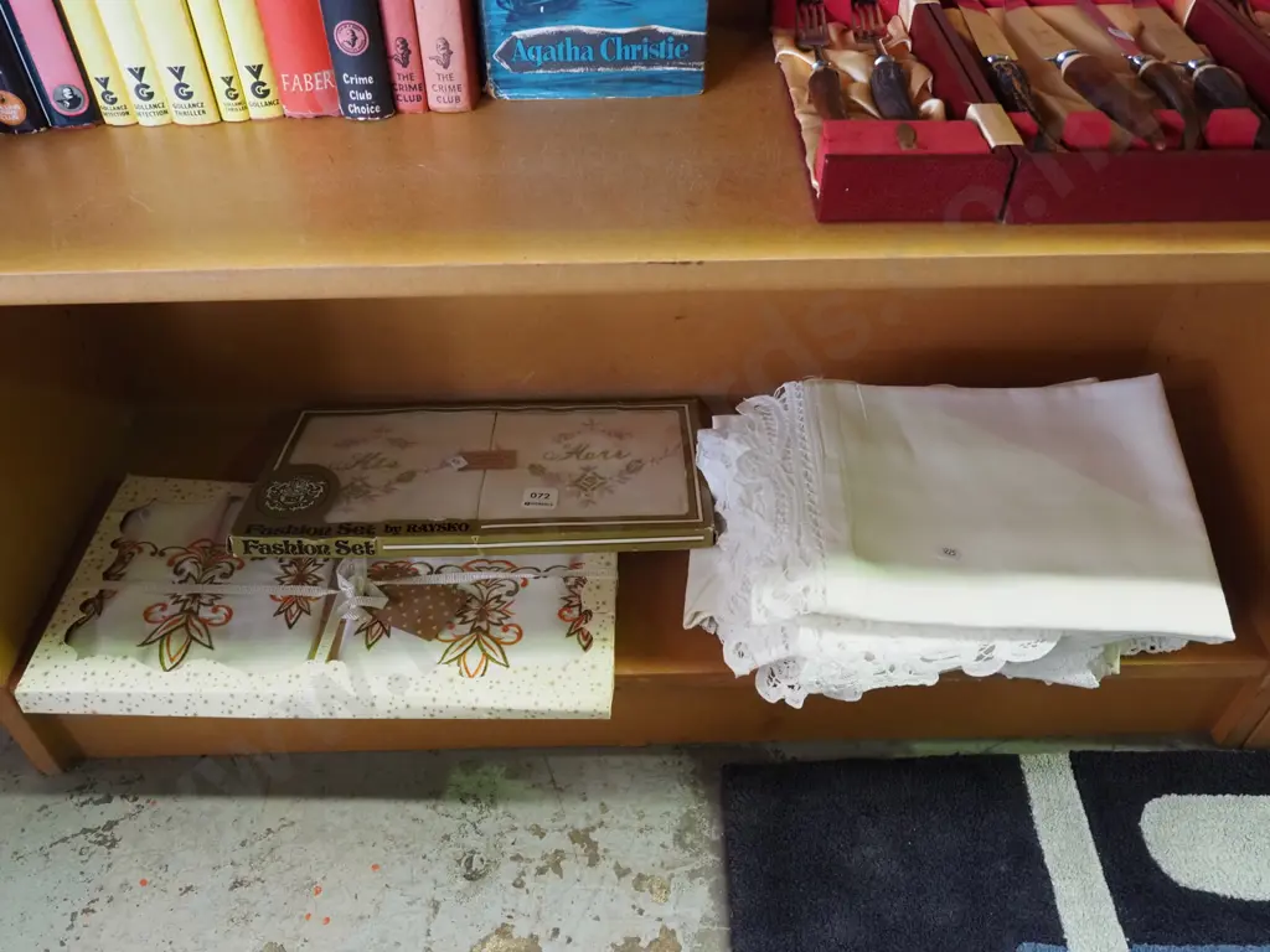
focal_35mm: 28
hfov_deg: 63.4
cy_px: 476
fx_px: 1027
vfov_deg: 49.7
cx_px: 635
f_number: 5.6
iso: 2500
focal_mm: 14
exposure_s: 1/40
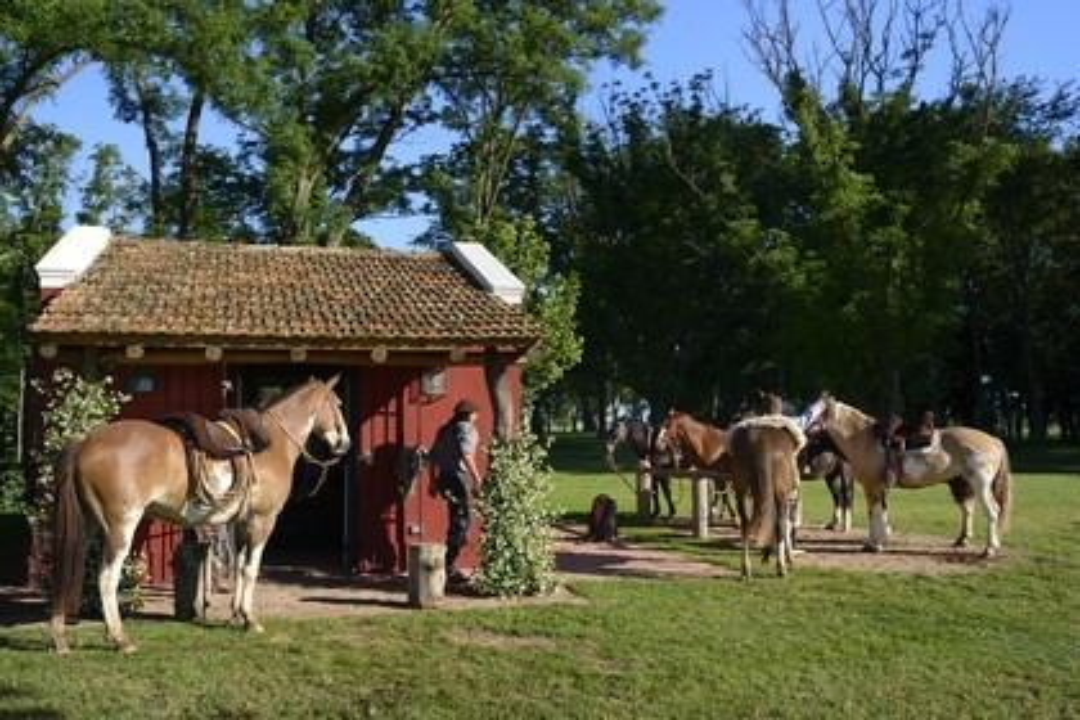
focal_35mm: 35
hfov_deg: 54.4
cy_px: 360
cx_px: 540
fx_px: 1050
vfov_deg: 37.9
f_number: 6.3
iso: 200
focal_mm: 35
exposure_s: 1/400
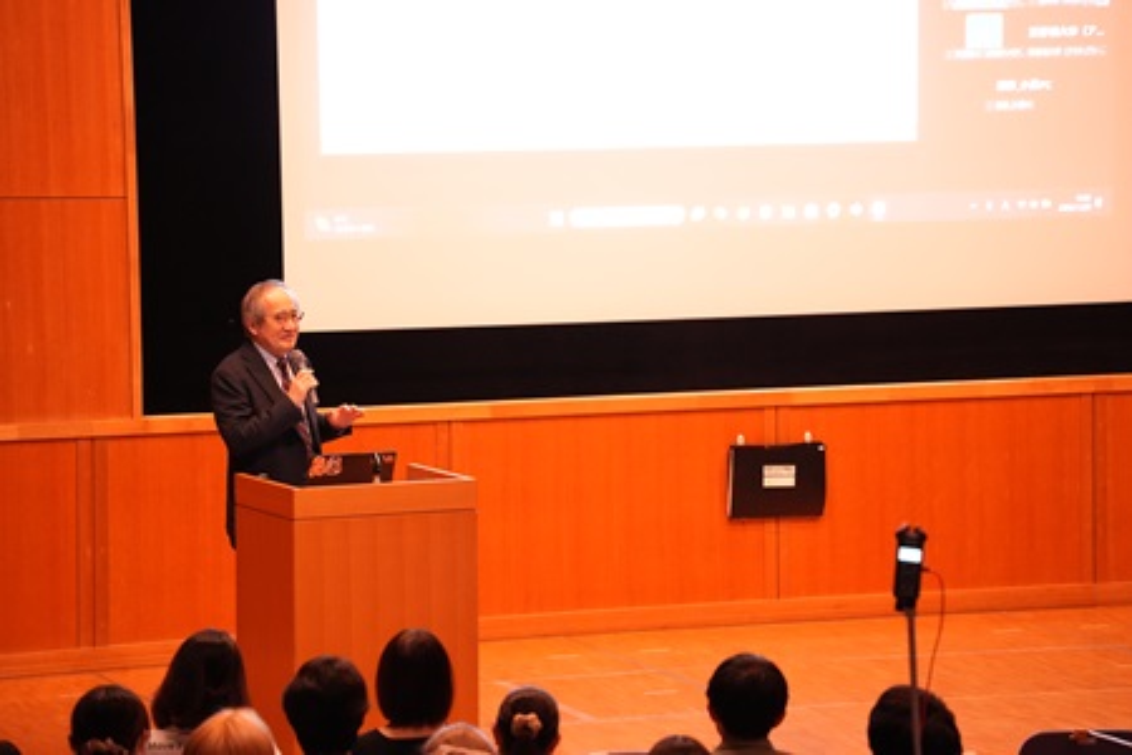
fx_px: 3836
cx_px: 566
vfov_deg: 11.2
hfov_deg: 16.8
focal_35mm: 122
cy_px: 378
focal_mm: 122
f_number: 5
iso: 8000
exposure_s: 1/80
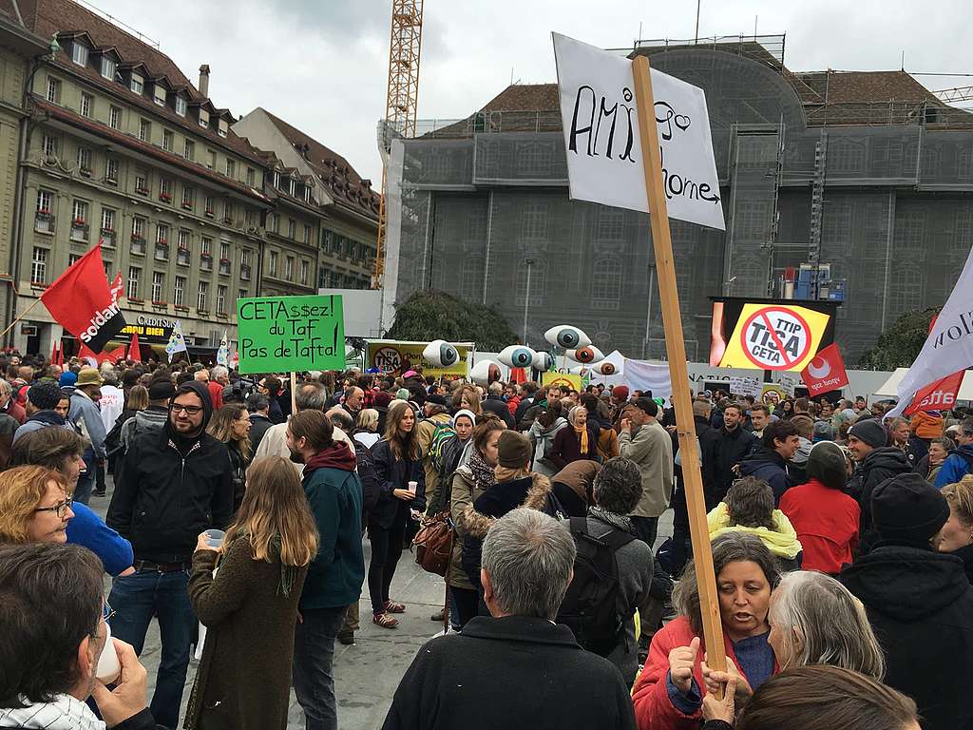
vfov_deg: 48.2
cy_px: 365
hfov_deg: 61.7
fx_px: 815
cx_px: 486
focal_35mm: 29
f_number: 2.2
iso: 25
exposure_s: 1/366
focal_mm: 4.15
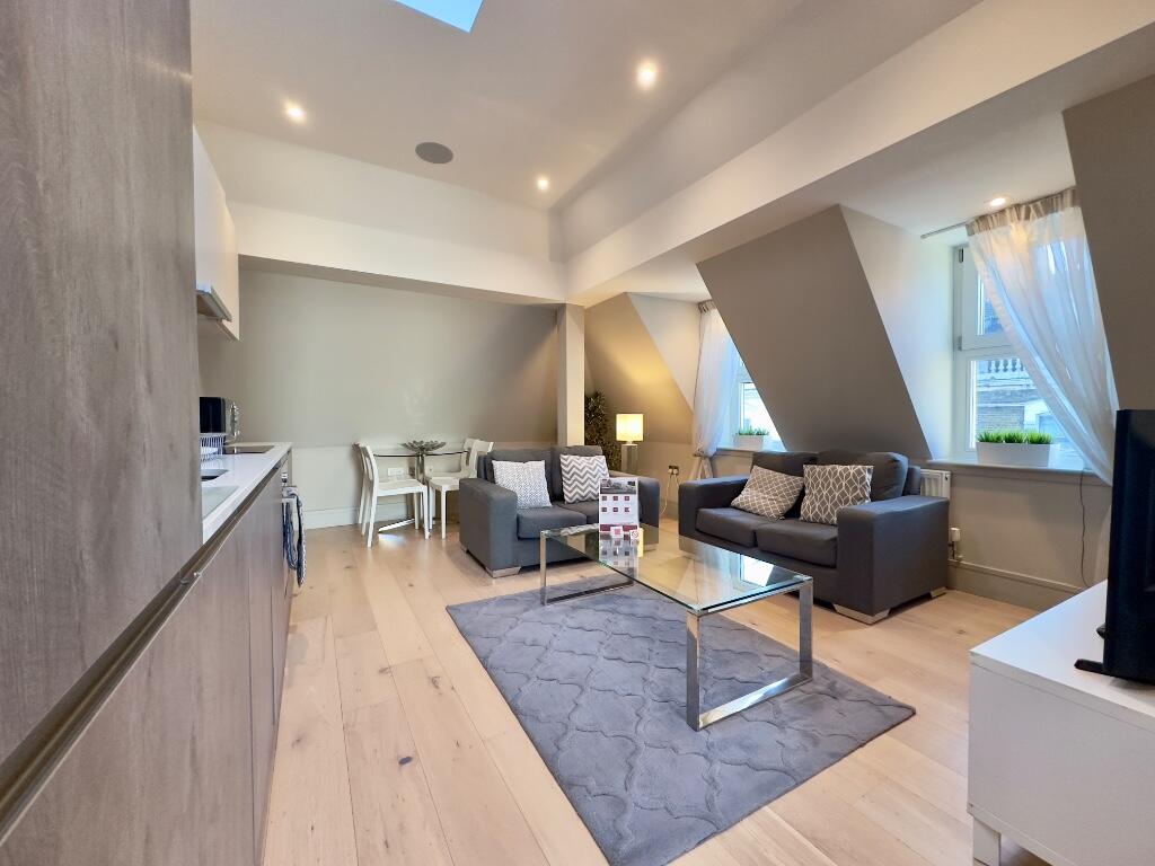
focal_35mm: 14
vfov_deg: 85.7
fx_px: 467
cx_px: 578
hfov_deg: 102.1
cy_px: 433
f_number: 2.2
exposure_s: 1/100
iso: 250
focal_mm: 2.22
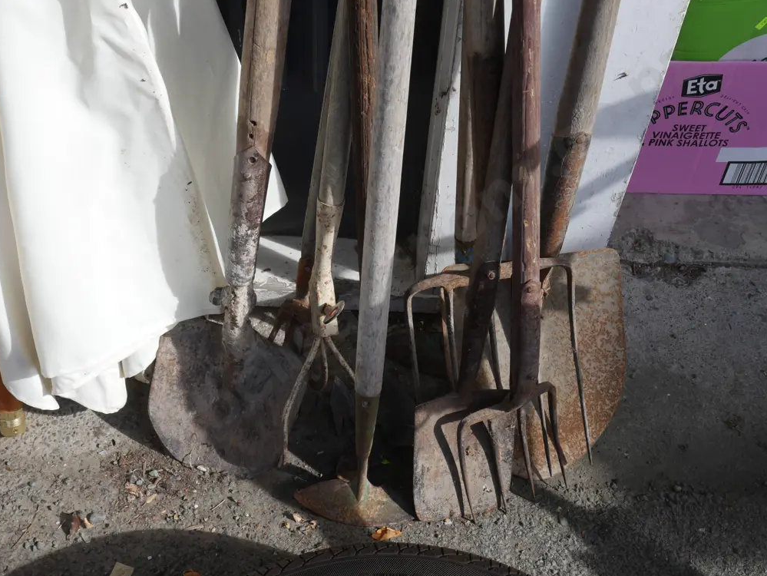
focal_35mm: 41
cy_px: 291
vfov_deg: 35.2
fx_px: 909
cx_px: 375
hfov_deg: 45.8
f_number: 8
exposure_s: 1/320
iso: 200
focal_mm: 20
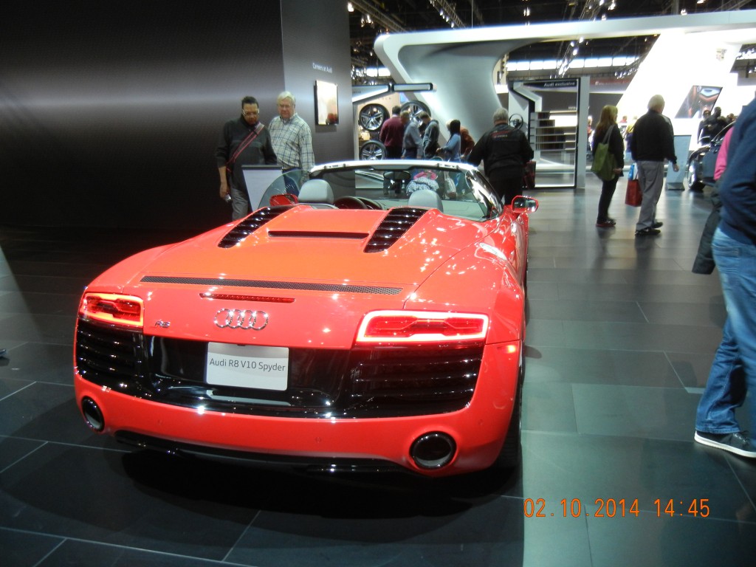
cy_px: 284
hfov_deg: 60.0
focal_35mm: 30
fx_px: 655
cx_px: 378
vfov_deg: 46.8
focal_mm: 5.4
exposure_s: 1/34.6
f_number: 3.5
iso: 400
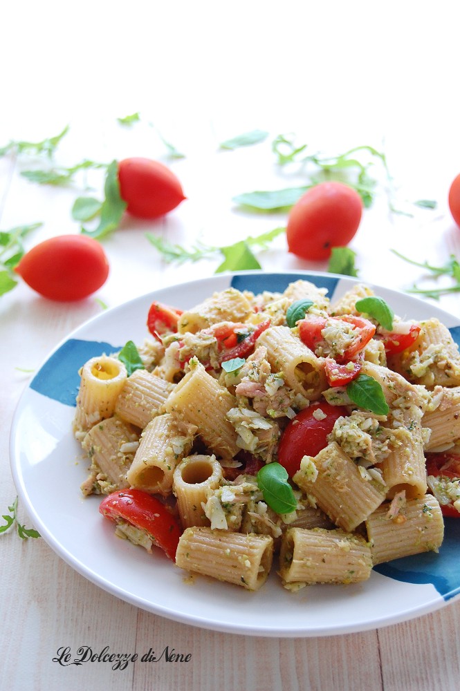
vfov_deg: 28.1
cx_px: 230
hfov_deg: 18.9
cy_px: 346
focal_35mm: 72
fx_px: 1382
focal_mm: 48
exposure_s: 1/60
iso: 500
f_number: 5.6
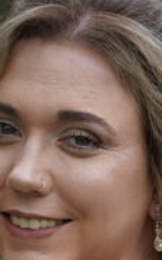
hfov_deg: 2.1
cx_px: 85
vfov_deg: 3.4
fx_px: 4380
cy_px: 521
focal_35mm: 619
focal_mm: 135
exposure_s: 1/500
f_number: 2.5
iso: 100
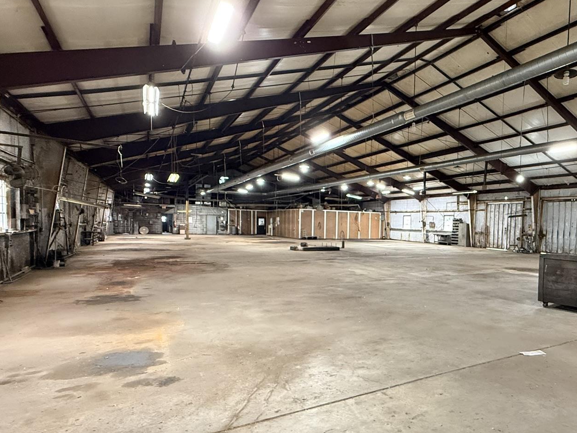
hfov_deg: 71.1
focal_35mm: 23
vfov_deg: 58.7
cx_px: 398
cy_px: 245
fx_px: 383
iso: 640
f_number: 2.2
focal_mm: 2.22
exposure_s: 1/60
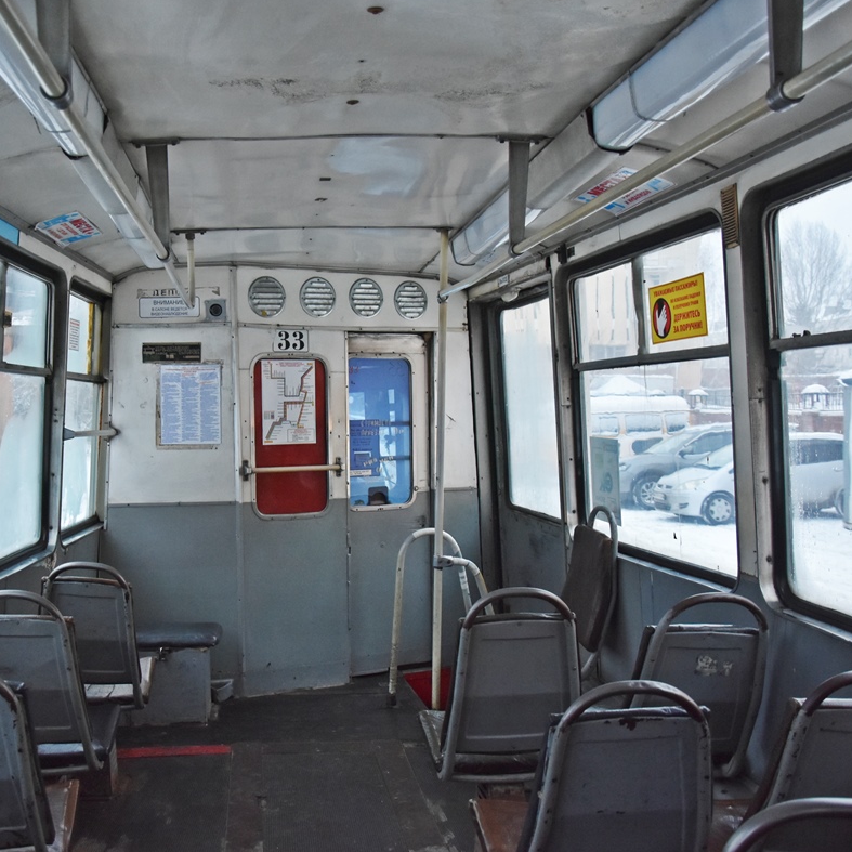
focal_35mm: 35
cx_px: 303
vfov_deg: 47.2
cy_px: 428
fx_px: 975
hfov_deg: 46.7
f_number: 4
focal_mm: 18
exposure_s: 1/60
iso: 1100
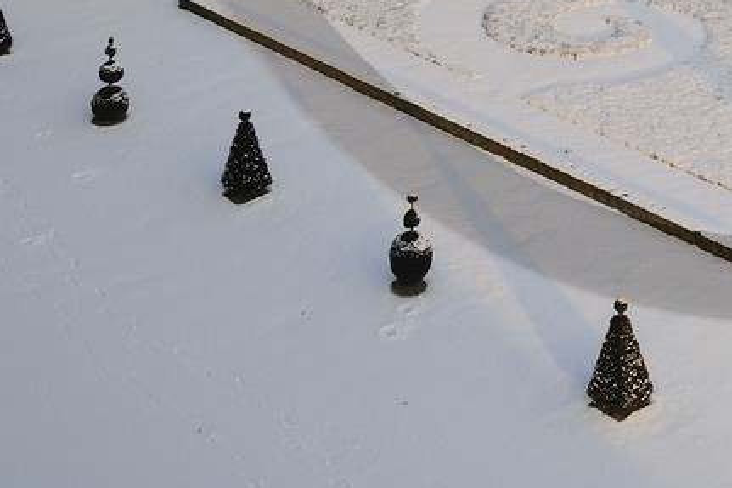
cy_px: -386
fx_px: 1809
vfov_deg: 13.7
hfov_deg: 21.7
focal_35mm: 89
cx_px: 802
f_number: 8
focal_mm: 24
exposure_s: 1/320
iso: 200
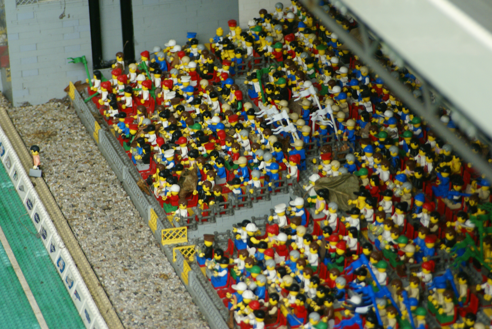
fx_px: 2154
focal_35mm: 158
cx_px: 246
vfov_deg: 8.7
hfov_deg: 13.0
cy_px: 164
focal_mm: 105
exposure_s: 1/60
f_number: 5.6
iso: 400
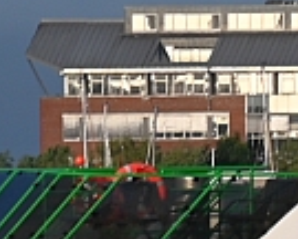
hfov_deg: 2.3
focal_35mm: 852
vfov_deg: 1.8
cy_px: 227
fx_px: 7514
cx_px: 768
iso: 100
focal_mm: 120
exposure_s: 1/500
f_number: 6.3
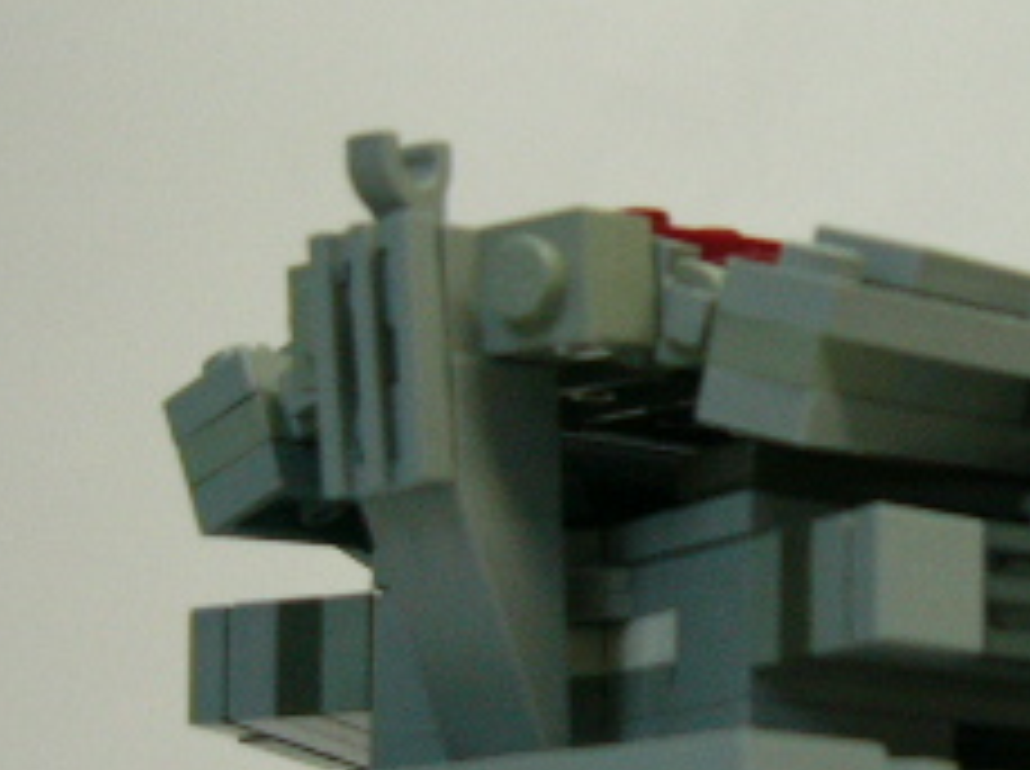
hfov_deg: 19.7
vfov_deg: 15.0
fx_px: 2911
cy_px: 414
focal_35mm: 98
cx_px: 936
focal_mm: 5.8
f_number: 2.8
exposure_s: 1/30
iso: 150
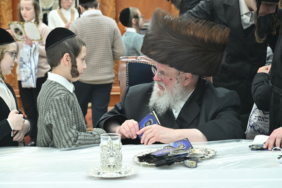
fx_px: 674
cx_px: 141
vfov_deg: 15.9
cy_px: 94
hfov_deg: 23.6
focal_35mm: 86
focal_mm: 86
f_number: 5.6
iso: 1600
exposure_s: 1/200
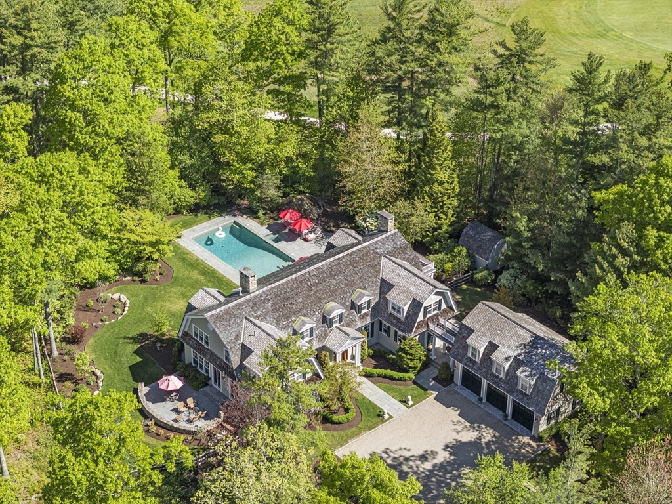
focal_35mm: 70
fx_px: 1359
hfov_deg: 27.8
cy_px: 252
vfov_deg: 21.0
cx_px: 336
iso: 110
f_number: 2.8
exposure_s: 1/730
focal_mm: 19.35
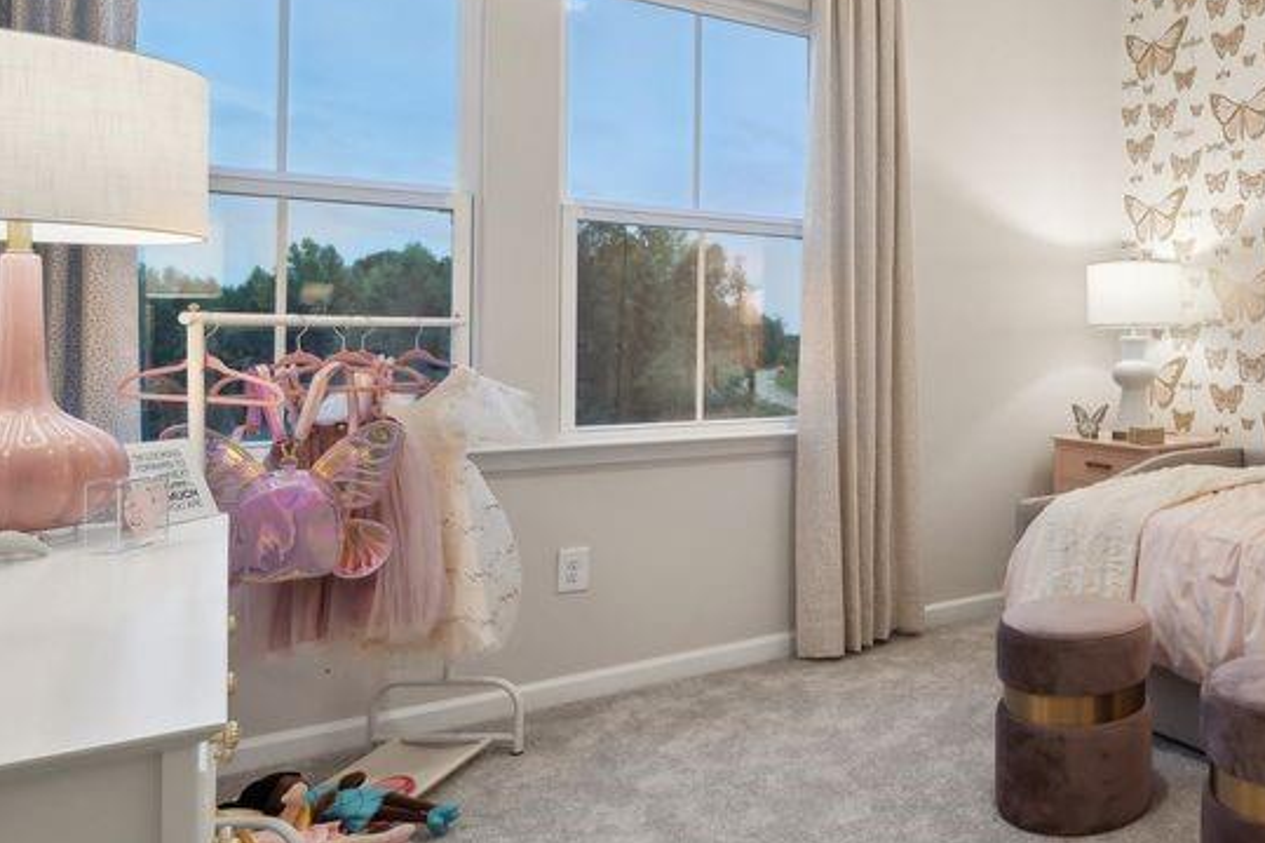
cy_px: 372
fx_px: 913
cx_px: 1131
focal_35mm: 26
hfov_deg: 59.4
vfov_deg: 49.4
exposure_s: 1/15
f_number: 7.1
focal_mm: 14
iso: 160
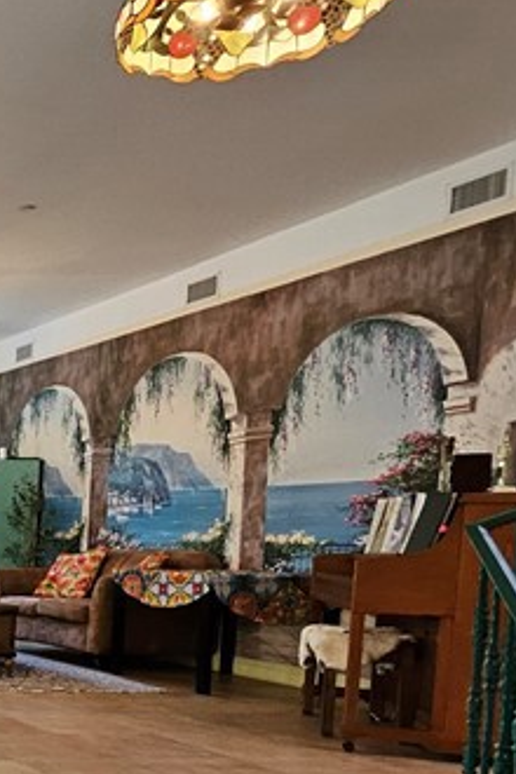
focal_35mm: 42
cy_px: 607
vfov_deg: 44.4
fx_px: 903
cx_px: -408
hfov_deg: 21.3
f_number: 2.2
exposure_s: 1/60
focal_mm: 1.74
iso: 160
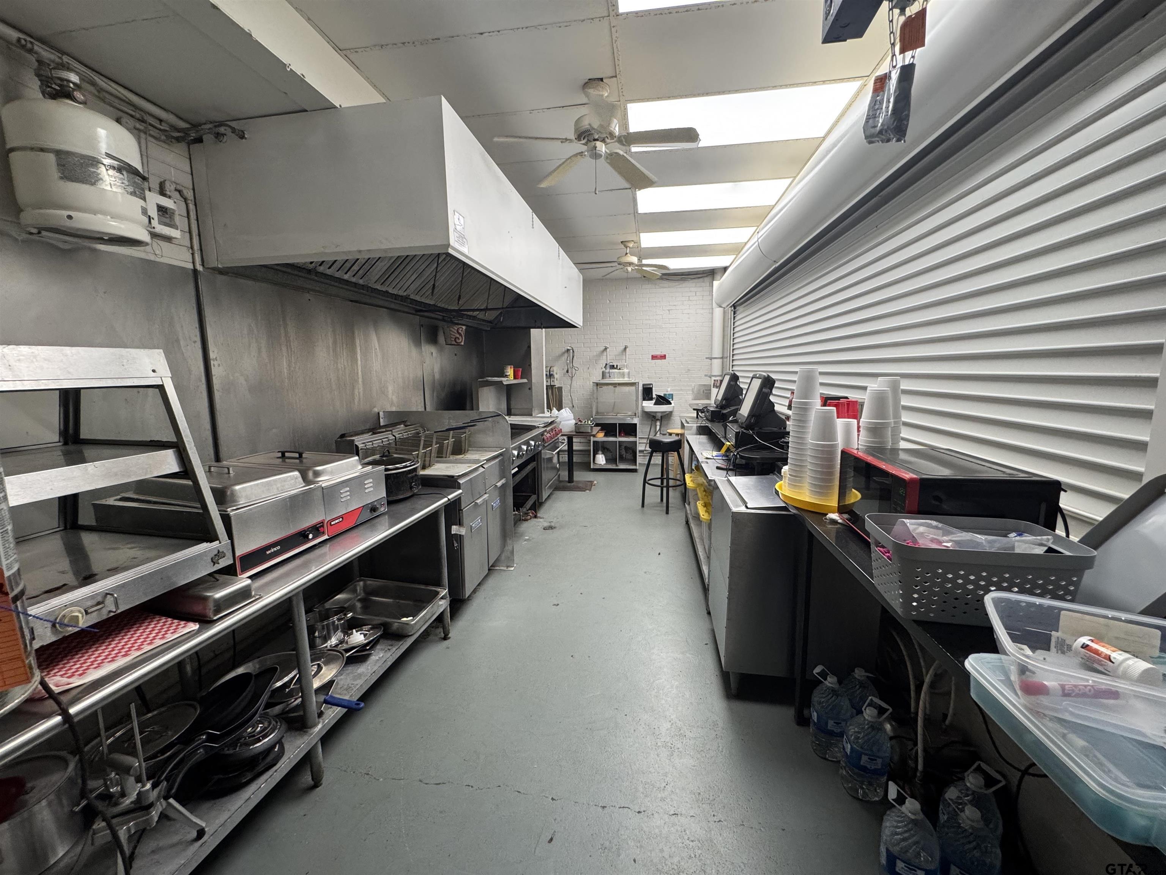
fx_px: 472
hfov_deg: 102.1
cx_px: 583
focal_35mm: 14
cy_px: 438
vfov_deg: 85.7
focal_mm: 2.22
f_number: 2.2
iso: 250
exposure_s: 1/120
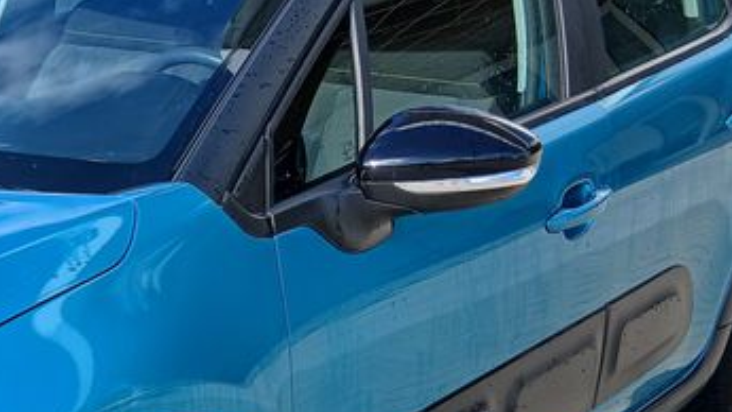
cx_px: -49
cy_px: 336
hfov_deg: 23.9
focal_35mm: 84
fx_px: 1630
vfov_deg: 14.3
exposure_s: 1/263
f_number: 1.8
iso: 20
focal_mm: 3.98
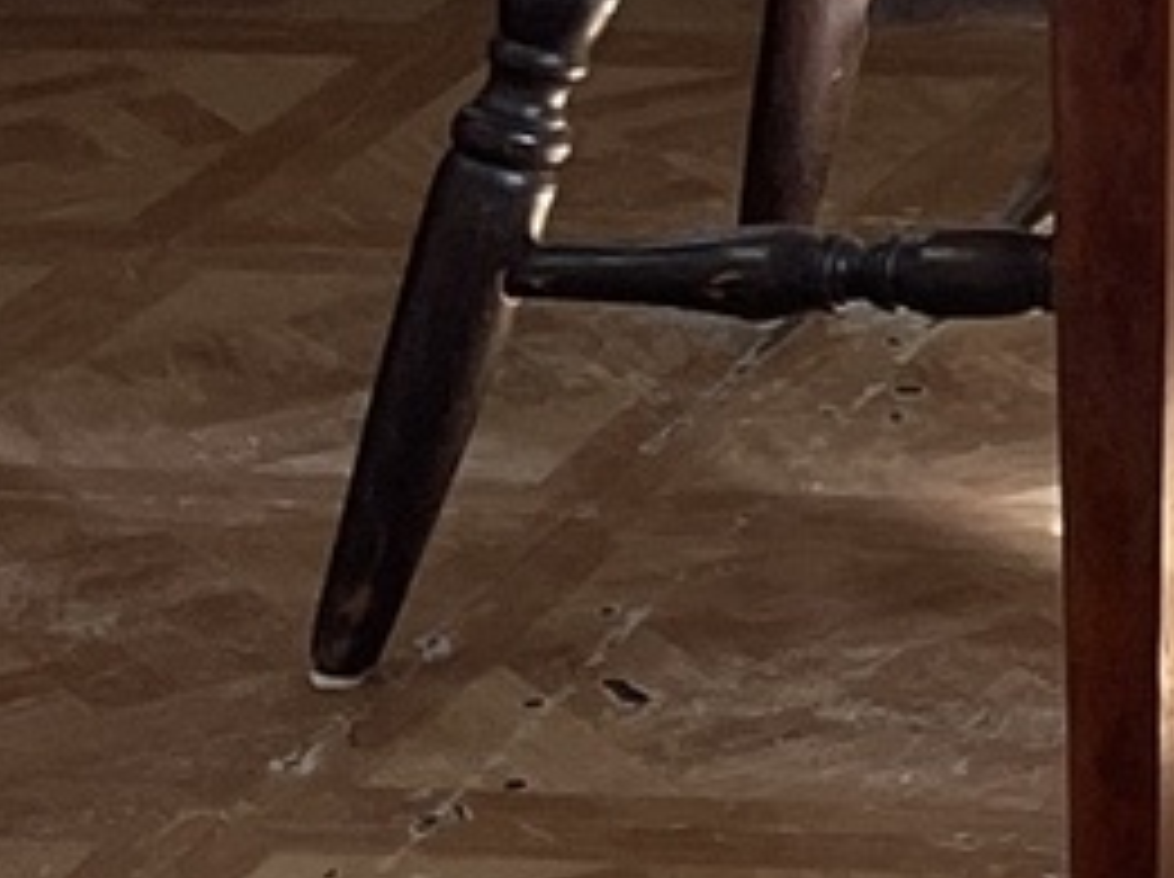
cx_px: 2982
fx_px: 7485
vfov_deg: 6.2
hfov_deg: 8.1
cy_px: -1765
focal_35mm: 221
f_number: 1.6
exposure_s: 1/121
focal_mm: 5.1
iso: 100
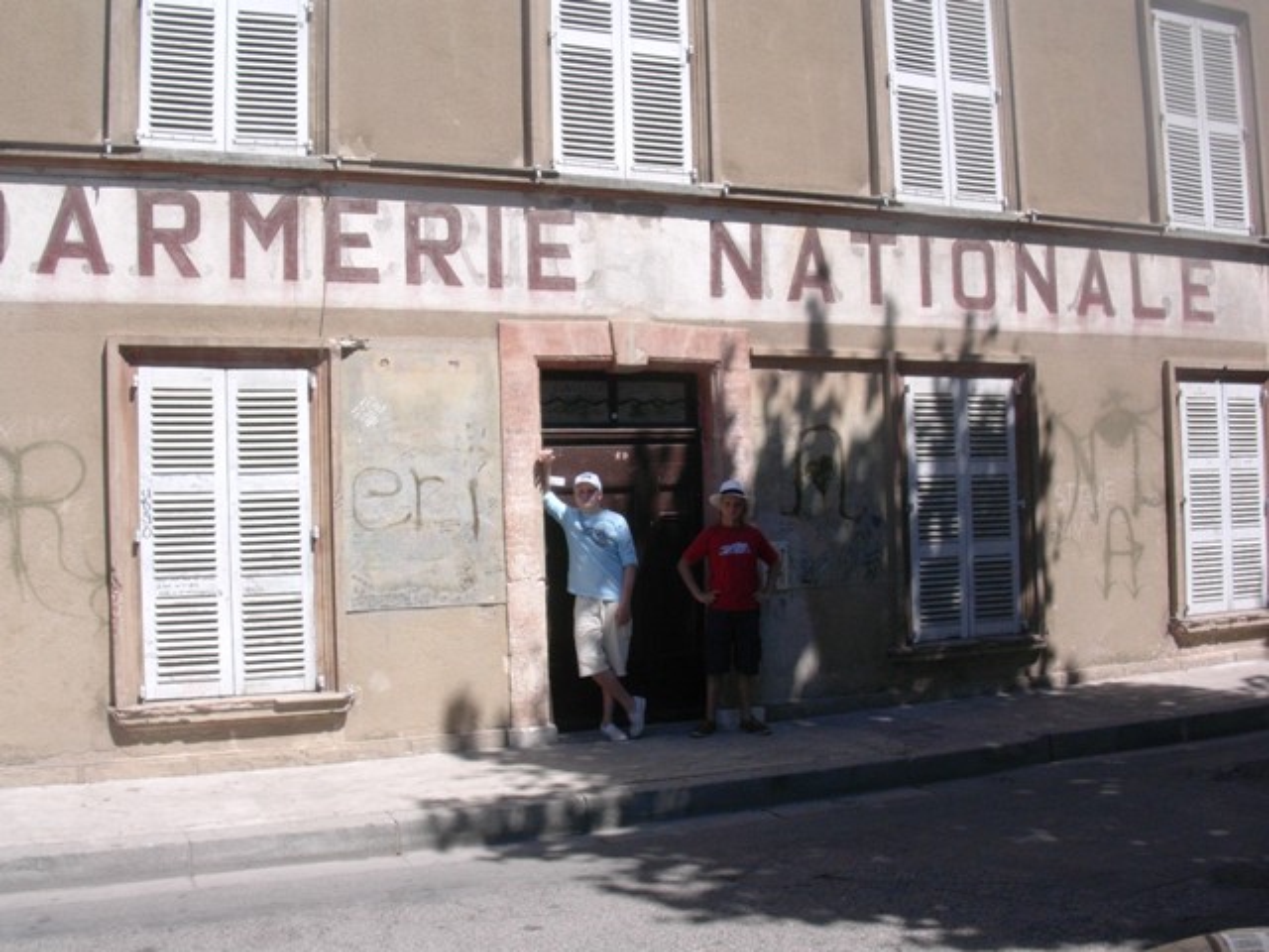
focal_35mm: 37
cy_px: 476
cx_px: 634
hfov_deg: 50.1
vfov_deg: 38.7
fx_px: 1356
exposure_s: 1/352
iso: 70
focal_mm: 5.6
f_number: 5.4
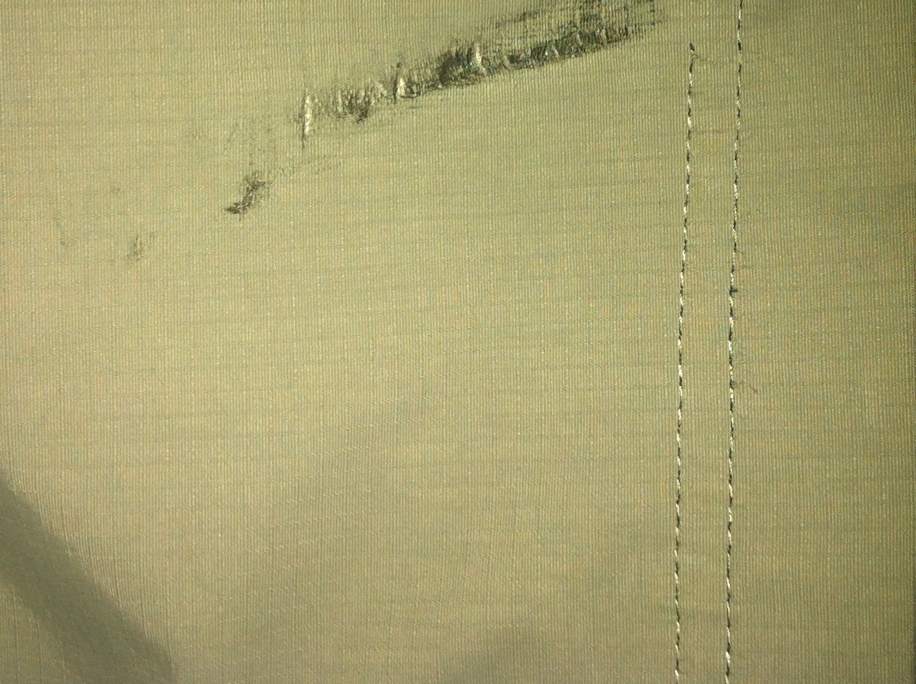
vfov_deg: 22.5
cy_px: 114
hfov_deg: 30.3
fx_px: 1691
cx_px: 414
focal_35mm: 64
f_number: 2.8
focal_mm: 3.85
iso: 80
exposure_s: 1/41
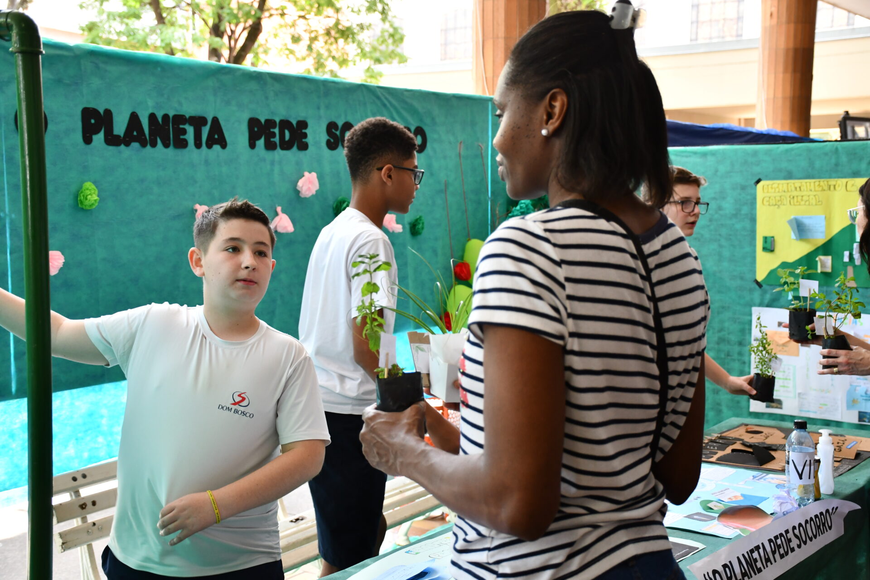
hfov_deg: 38.9
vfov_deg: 26.5
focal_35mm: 51
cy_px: 290
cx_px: 435
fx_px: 1232
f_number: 4.2
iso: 800
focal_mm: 34
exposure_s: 1/160
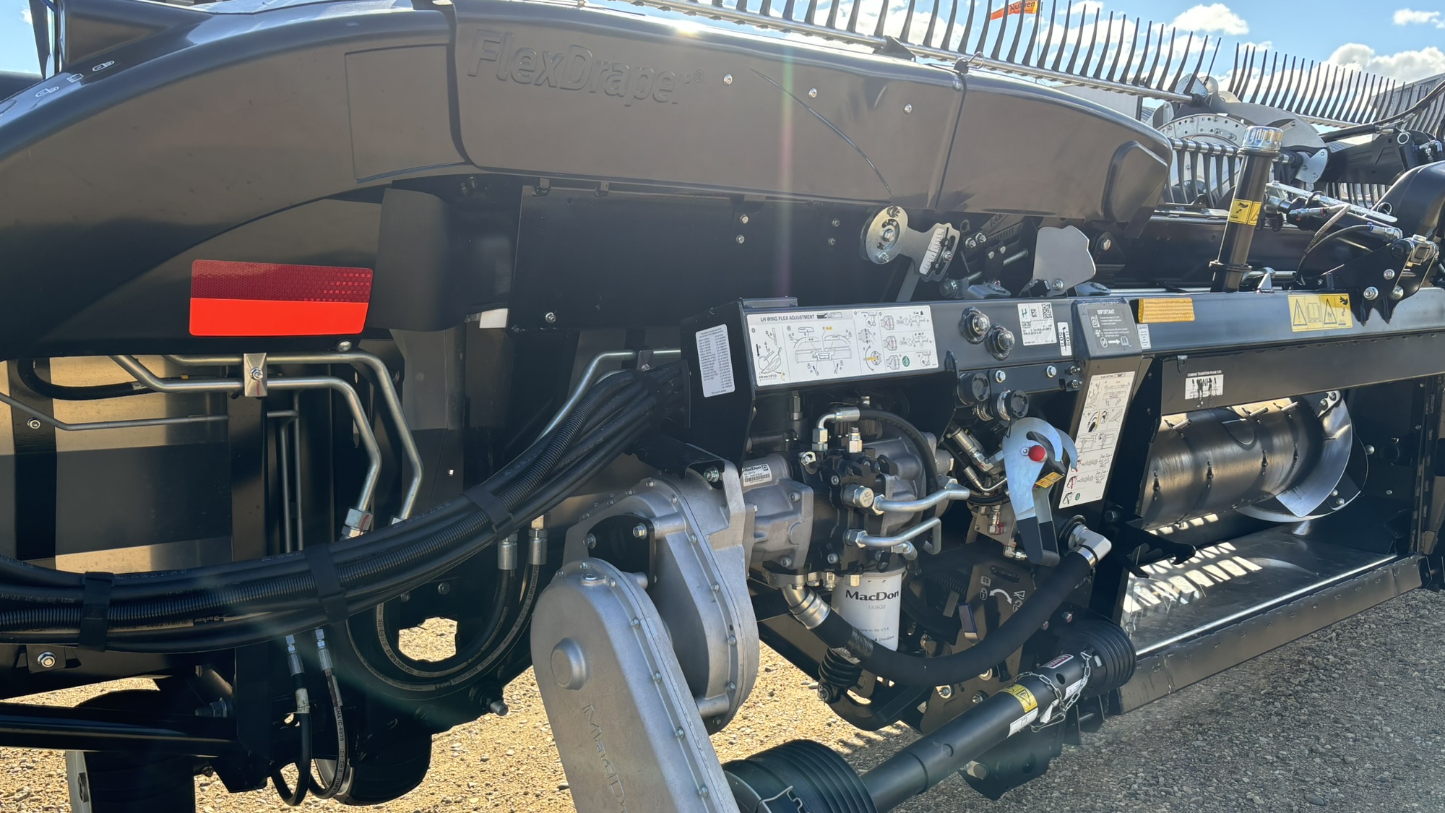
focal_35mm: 29
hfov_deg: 66.1
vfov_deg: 39.9
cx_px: 713
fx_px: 1111
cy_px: 503
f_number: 1.6
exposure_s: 1/634
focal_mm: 5.96
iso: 50
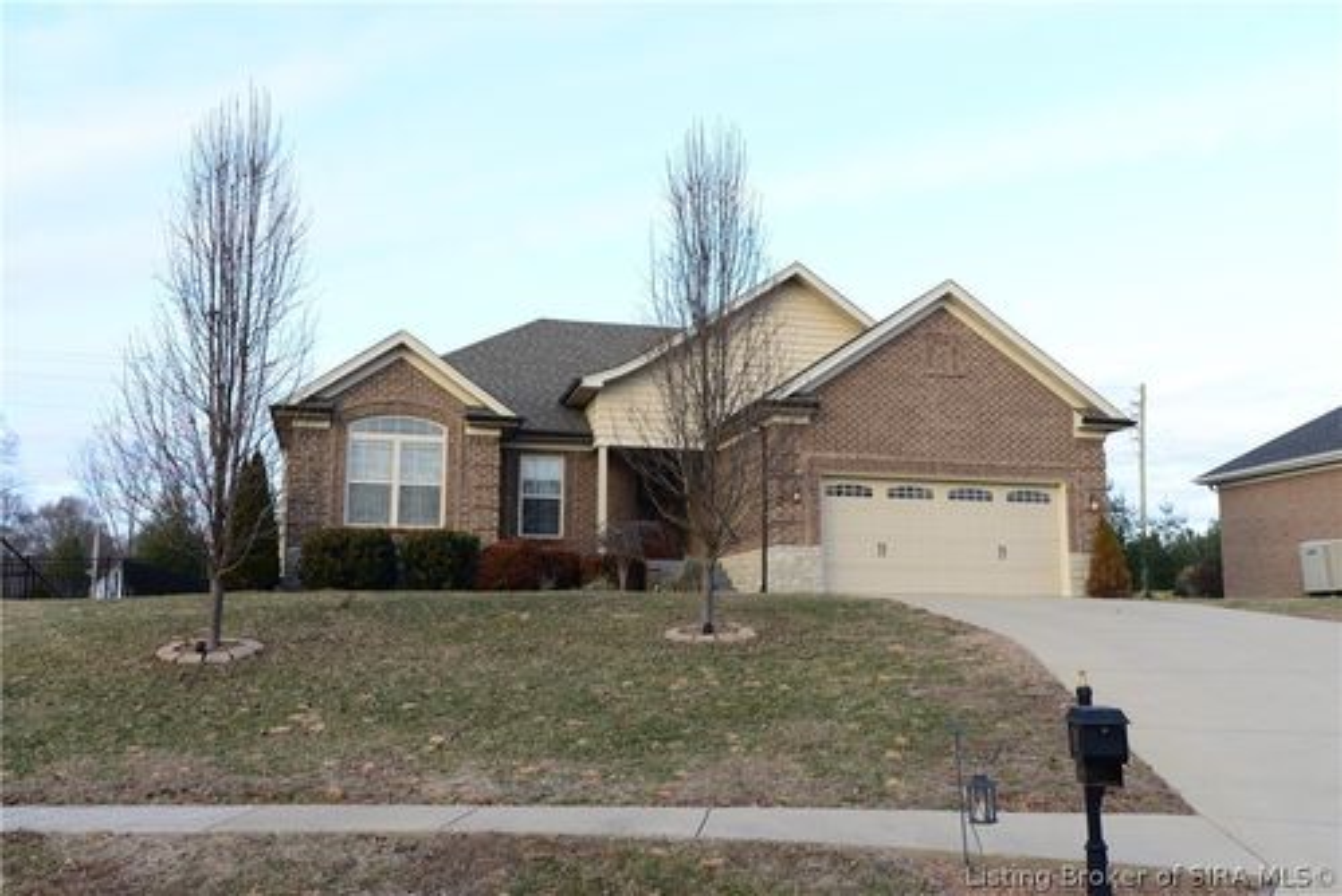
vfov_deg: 37.9
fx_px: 1305
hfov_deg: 54.4
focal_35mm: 35
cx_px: 671
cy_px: 448
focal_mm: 35
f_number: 8
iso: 1000
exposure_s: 1/250
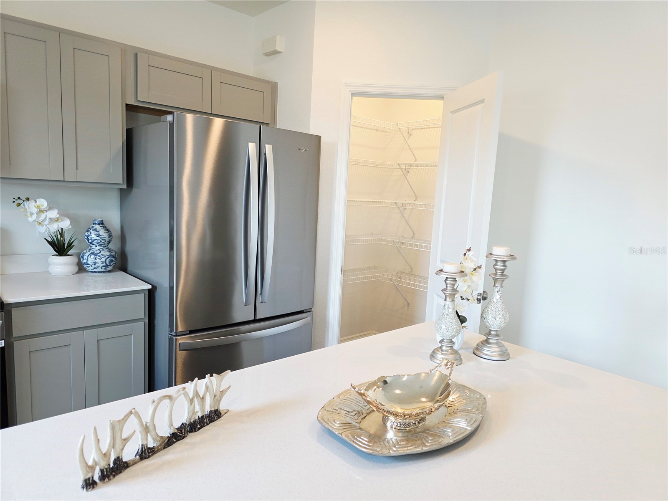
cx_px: 334
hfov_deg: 73.9
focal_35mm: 23
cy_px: 250
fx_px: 444
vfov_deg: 58.9
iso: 100
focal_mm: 6.3
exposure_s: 1/120
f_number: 1.7
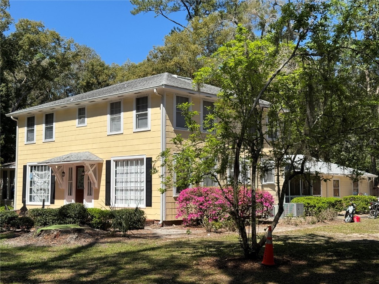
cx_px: 190
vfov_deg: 30.3
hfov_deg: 39.7
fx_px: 526
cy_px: 142
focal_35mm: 48
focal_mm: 6.76
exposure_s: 1/4310
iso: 64
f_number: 1.78
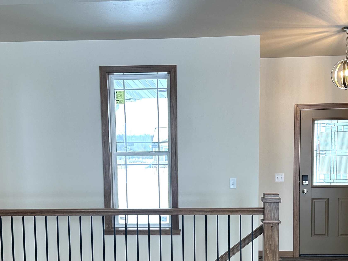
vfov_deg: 32.2
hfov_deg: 42.9
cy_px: 200
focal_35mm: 44
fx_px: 442
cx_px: 182
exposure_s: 1/120
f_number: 1.78
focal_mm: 6.86
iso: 125
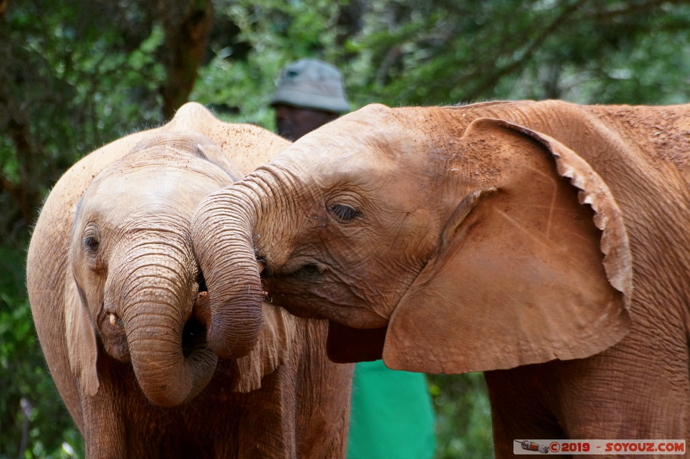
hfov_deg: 4.6
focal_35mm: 450
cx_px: 345
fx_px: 8616
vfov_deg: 3.0
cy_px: 230
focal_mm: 300
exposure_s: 1/320
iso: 800
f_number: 8
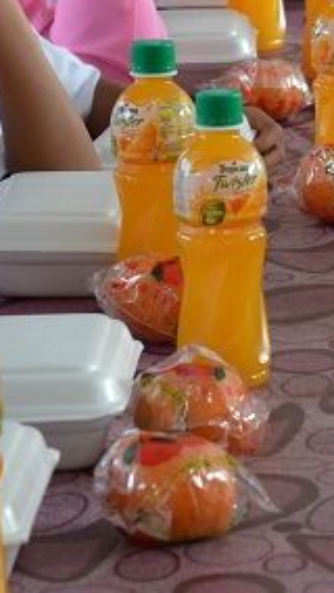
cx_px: 735
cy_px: 106
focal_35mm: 232
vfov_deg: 9.3
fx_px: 3648
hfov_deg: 5.1
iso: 400
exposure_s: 1/125
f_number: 5.6
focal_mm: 50
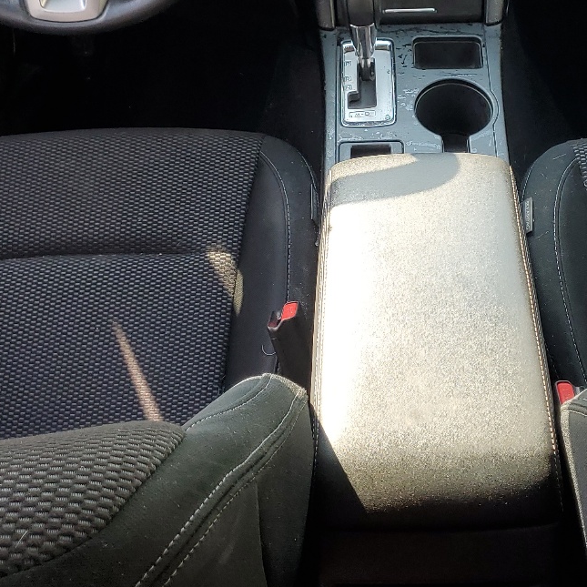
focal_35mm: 57
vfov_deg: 29.2
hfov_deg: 29.7
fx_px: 1094
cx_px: 412
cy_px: 102
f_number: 1.5
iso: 50
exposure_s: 1/238
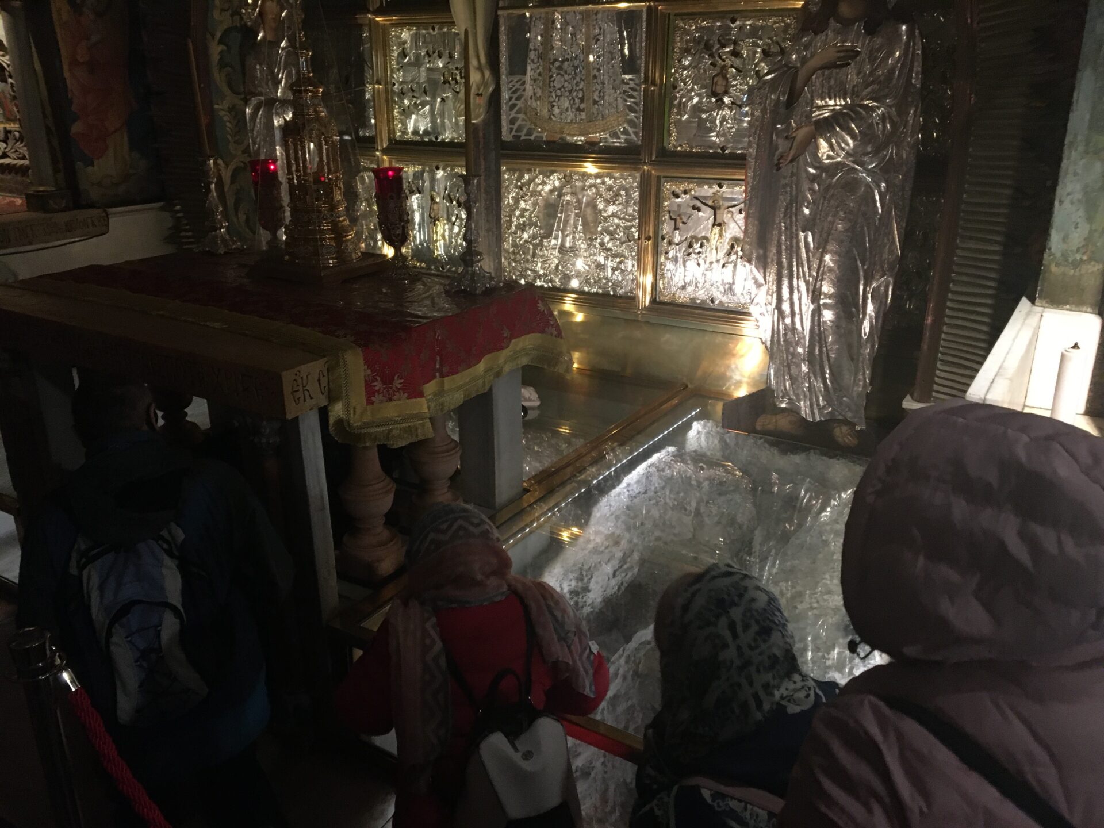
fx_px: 925
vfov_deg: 48.2
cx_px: 552
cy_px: 414
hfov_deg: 61.7
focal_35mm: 29
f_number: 2.2
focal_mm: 4.15
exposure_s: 1/17
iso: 200
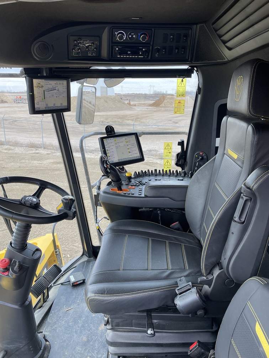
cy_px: 179
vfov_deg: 67.3
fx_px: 269
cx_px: 134
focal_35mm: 26
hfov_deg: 53.1
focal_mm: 4.2
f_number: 1.6
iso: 32
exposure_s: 1/121
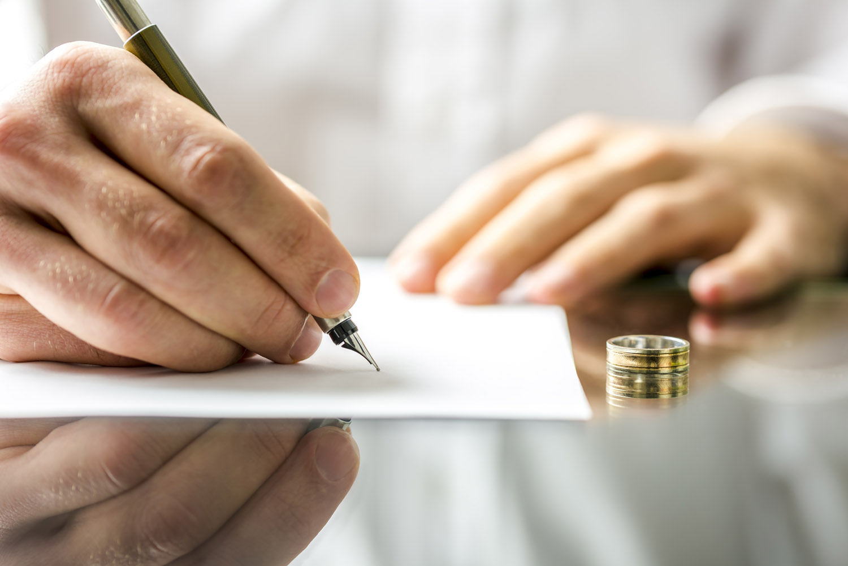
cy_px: 283
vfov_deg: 13.0
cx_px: 424
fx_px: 2474
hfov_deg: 19.5
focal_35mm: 105
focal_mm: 105
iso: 100
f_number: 4
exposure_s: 1/10
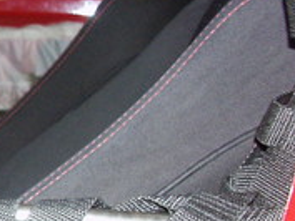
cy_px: 168
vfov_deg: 11.3
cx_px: -345
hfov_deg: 12.6
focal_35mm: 131
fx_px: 1117
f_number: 2.8
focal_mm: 7.65
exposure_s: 1/45
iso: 200
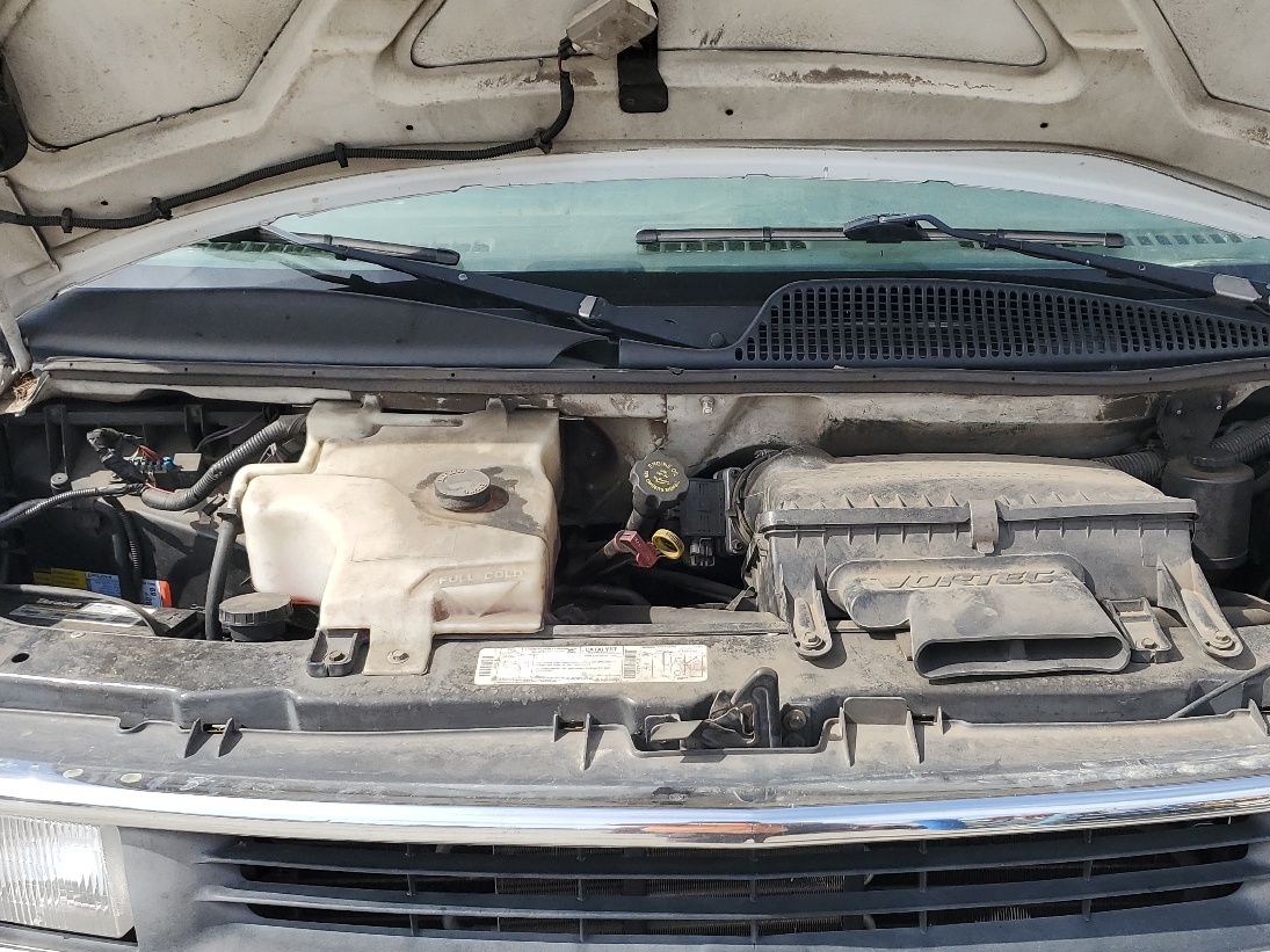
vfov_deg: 37.5
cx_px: 725
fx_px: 1394
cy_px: 584
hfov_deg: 48.8
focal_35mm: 38
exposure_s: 1/1667
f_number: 1.5
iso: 50
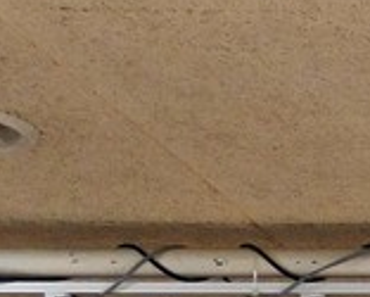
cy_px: 982
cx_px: 1319
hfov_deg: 5.7
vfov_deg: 4.8
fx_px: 3350
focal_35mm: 306
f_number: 5.6
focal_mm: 26.5
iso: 1000
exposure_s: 1/60
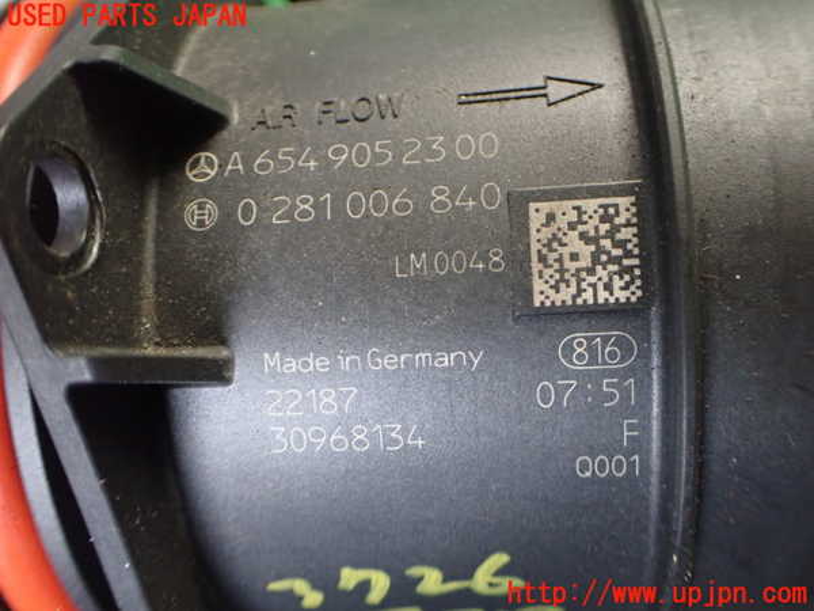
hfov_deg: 60.0
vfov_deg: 46.8
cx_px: 407
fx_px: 705
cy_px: 306
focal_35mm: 30
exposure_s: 1/60
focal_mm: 5.4
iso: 800
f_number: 2.3
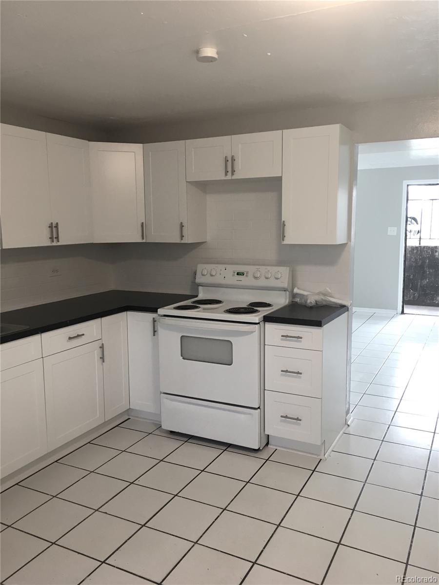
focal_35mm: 29
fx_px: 490
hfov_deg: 48.2
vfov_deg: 61.7
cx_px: 220
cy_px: 292
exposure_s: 1/30
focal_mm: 4.15
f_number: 2.2
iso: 64
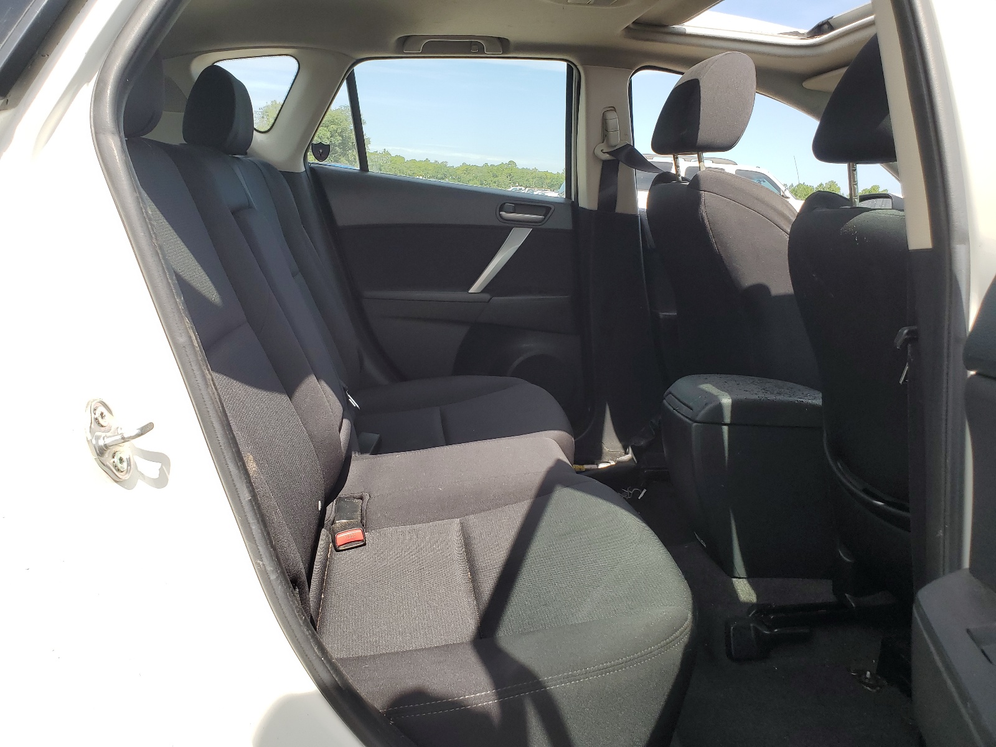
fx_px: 748
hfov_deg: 67.3
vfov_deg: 53.1
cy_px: 374
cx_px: 498
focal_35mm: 26
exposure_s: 1/625
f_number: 1.5
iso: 50
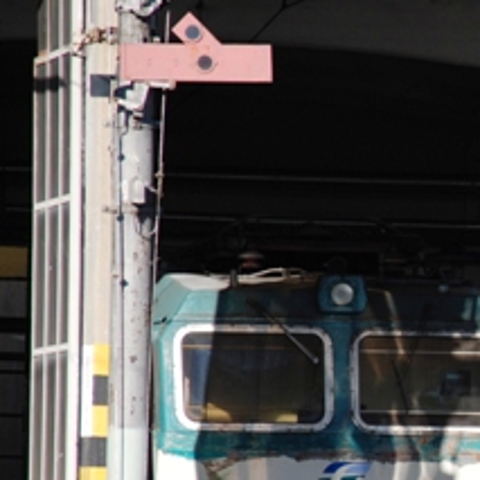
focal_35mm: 517
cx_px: 588
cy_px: 381
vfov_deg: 3.4
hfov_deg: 3.4
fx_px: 8115
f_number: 5.6
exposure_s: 1/400
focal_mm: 135
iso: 200
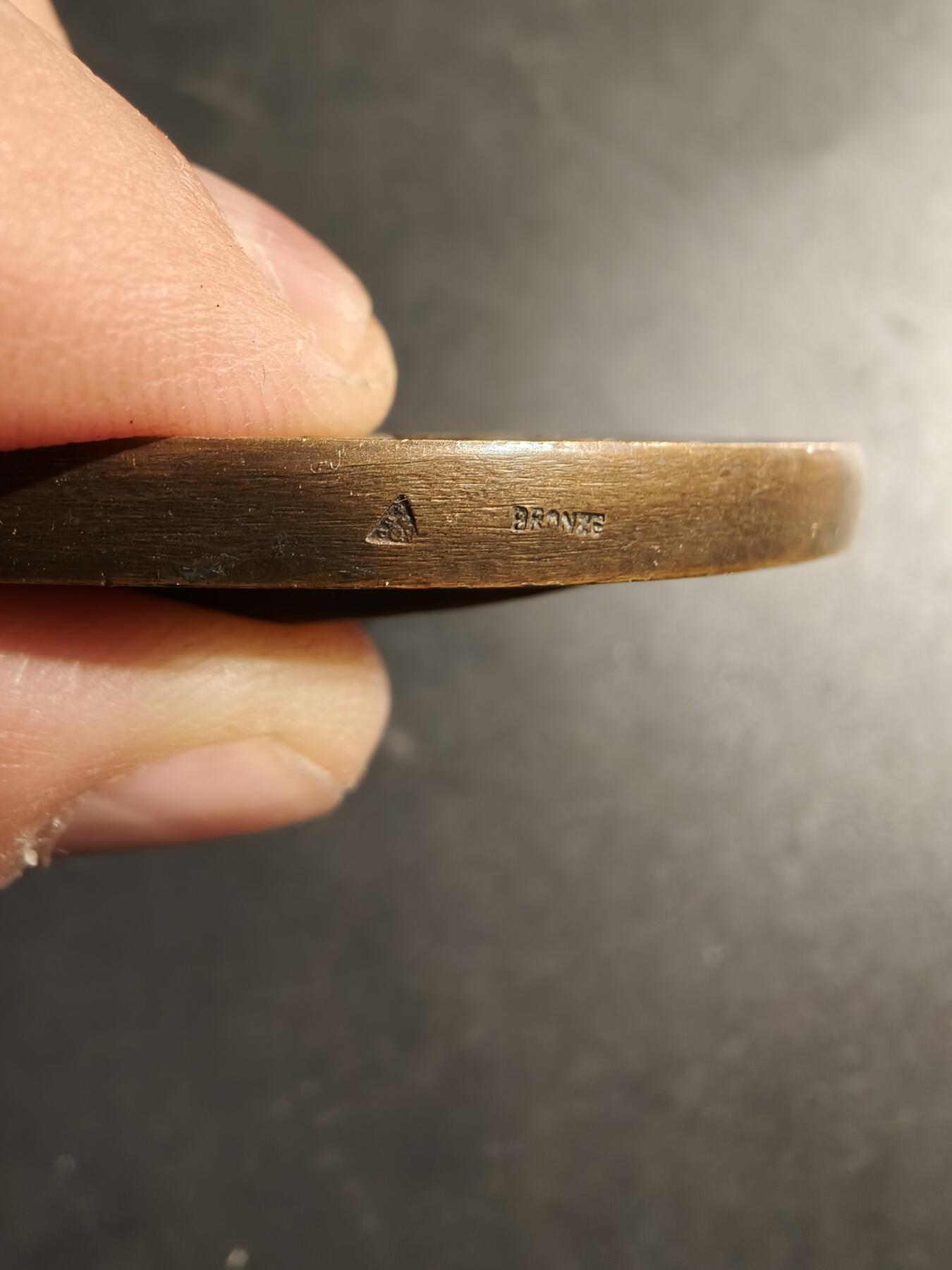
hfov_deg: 58.9
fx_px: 843
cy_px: 635
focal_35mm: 23
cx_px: 476
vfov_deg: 73.9
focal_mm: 2.32
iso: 160
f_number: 2
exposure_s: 1/100
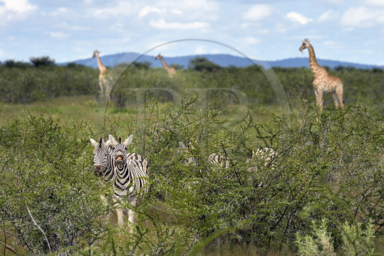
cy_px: 128
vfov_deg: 4.9
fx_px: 2986
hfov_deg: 7.4
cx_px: 192
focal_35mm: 280
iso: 400
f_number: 8
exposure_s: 1/800
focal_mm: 280
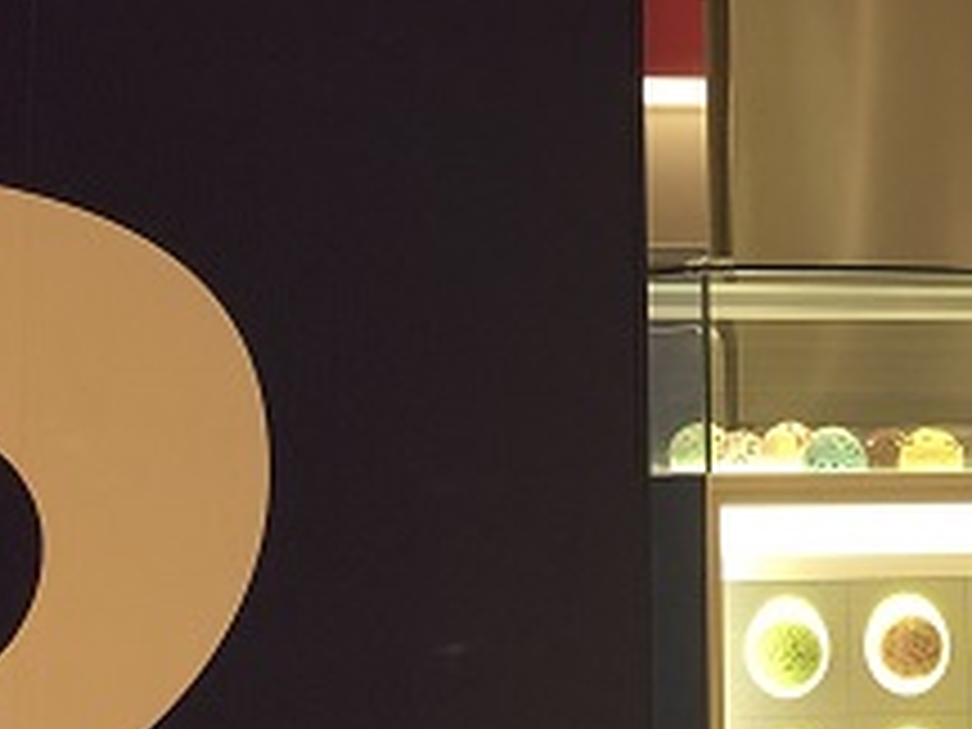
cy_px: -184
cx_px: 585
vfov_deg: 10.9
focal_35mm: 133
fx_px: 3735
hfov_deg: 14.8
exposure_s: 1/50
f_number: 1.8
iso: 25
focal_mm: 3.99
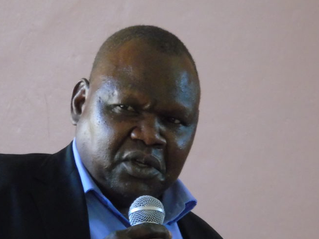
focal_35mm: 863
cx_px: 89
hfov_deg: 2.3
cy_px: 159
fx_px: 7957
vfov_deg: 1.7
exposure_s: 1/25
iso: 800
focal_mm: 98
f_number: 5.7
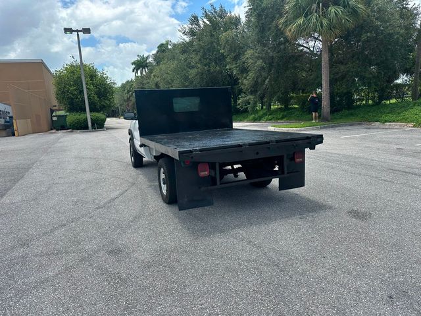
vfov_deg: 56.8
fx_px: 292
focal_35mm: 24
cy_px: 158
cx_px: 210
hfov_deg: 71.6
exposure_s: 1/3356
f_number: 1.78
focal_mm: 6.86
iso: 80
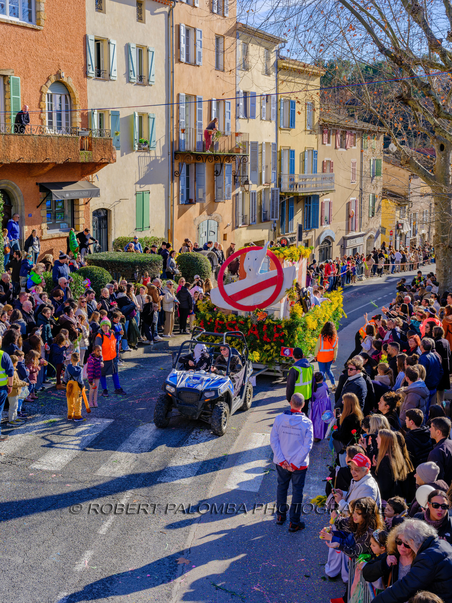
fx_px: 766
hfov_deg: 32.9
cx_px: 226
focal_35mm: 44
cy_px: 302
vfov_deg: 42.9
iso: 320
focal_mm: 55
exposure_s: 1/125
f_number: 11
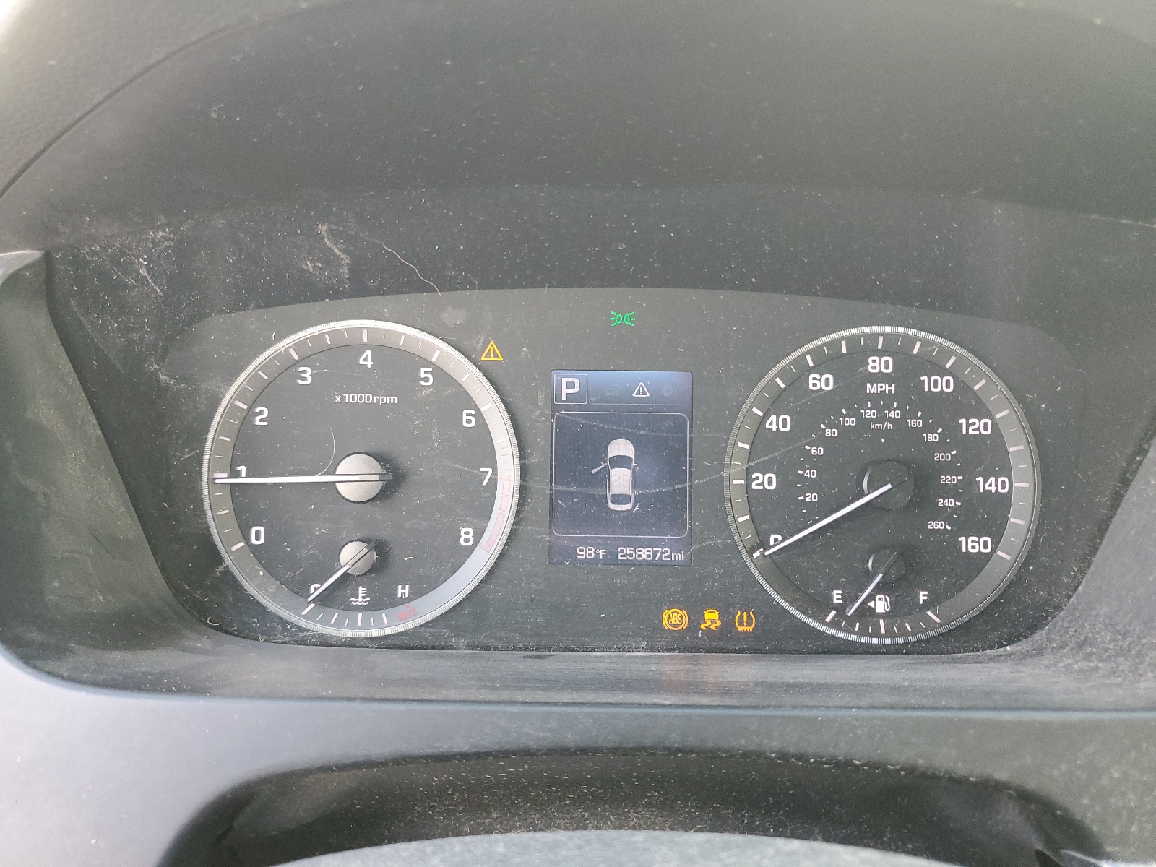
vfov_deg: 53.1
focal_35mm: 26
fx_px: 868
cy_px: 434
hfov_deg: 67.3
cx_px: 578
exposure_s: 1/60.2
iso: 146
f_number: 1.5
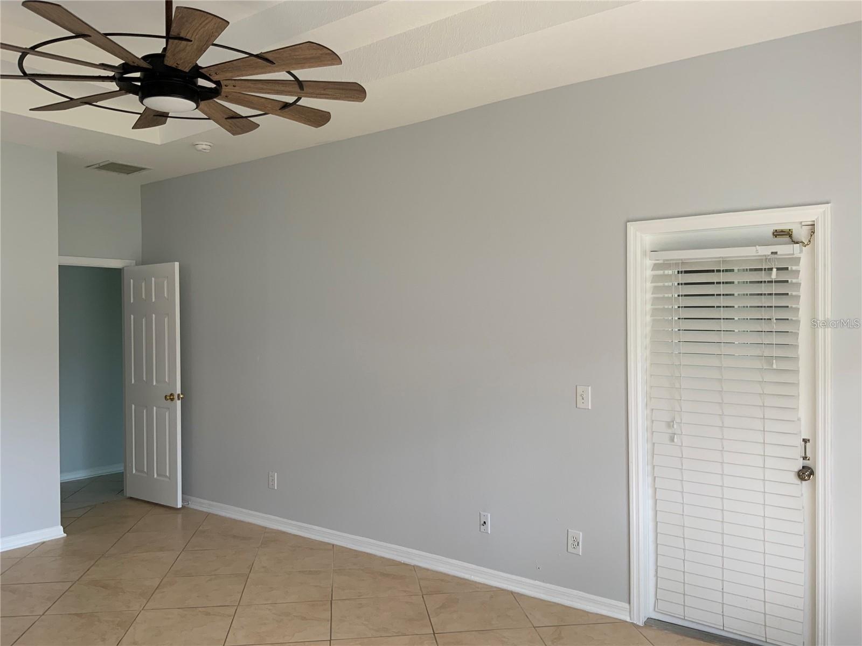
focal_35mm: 29
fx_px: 722
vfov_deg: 48.2
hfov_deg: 61.7
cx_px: 431
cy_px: 323
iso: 32
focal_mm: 3
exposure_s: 1/122
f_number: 1.8
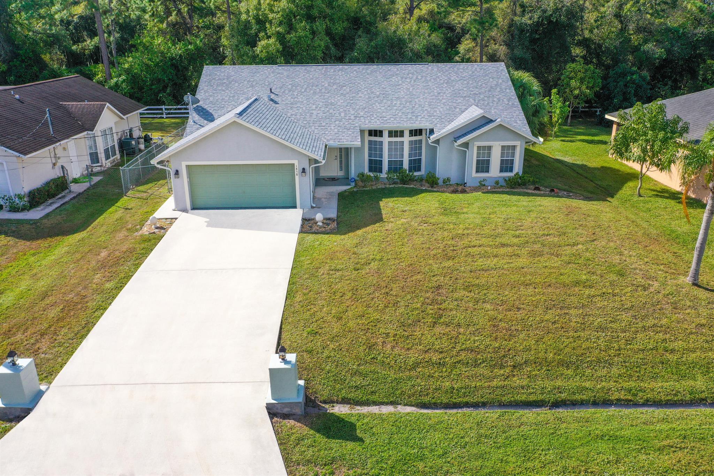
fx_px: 555
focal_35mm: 28
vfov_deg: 46.4
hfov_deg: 65.5
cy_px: 238
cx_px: 357
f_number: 5.6
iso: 100
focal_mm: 10.26
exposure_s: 1/500
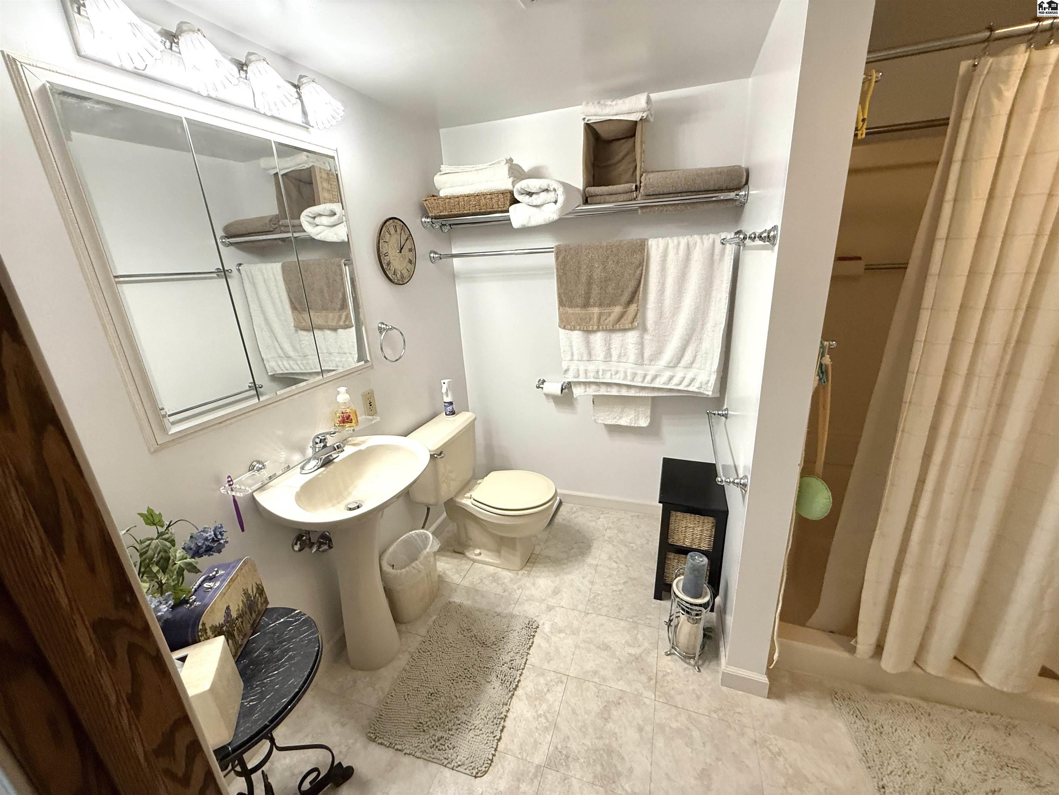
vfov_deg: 85.7
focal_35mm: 14
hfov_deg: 102.1
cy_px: 398
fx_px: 428
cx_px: 530
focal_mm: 2.22
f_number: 2.2
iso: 200
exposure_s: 1/120
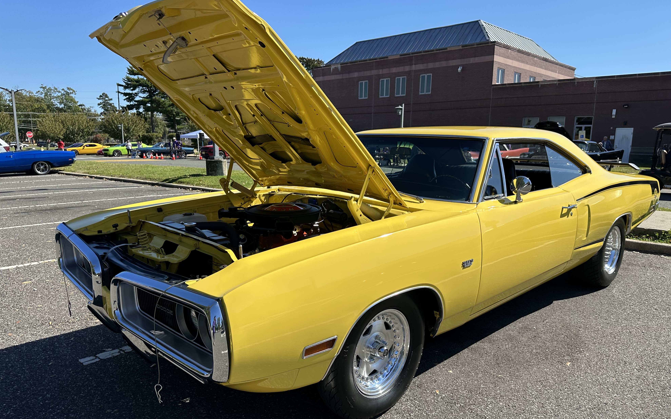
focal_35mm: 26
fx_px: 475
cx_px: 342
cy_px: 235
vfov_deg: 47.5
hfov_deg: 70.4
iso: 80
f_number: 1.78
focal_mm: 6.86
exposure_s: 1/4016
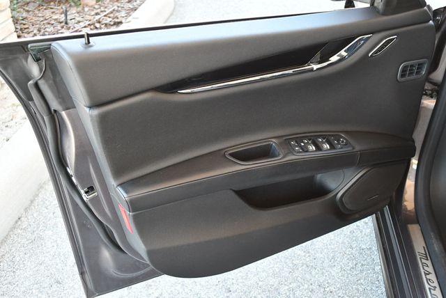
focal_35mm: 36
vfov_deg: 36.9
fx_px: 446
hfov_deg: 53.1
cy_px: 149
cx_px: 223
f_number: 3.5
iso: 800
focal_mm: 18
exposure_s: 1/160
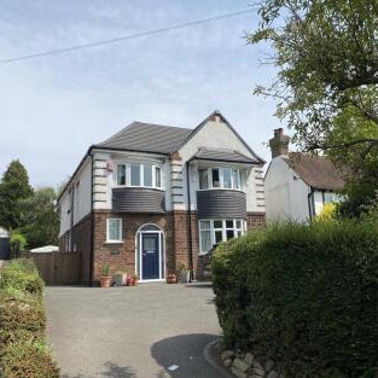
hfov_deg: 52.4
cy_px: 190
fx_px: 383
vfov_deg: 52.5
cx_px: 212
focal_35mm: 31
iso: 32
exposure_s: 1/3731
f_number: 1.8
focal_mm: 4.25
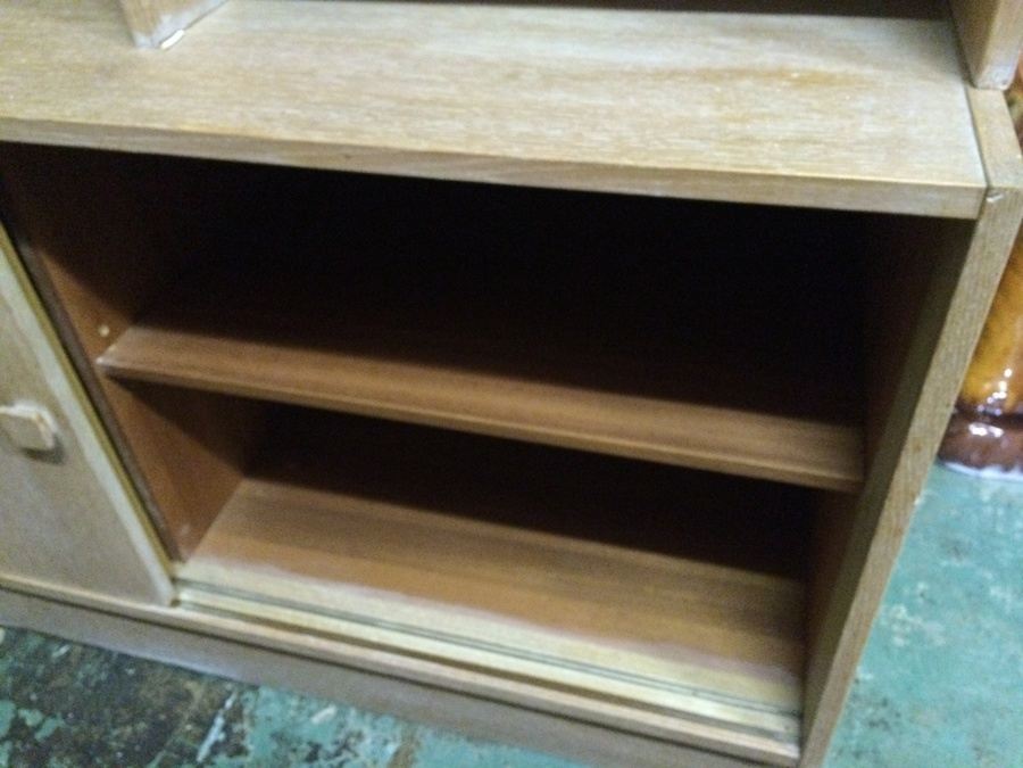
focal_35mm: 30
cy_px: 384
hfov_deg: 60.0
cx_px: 512
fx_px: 887
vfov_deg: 46.8
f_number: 2.2
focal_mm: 4.12
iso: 640
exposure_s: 1/15
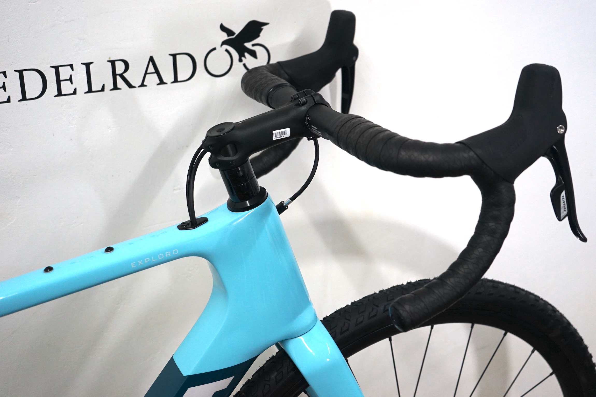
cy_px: 198
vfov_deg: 28.0
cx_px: 298
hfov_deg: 41.1
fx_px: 794
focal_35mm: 48
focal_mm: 48
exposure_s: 1/160
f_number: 4.5
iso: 1000
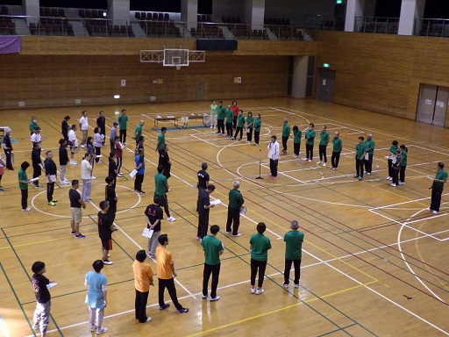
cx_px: 224
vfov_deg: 34.3
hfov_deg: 44.8
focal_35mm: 42
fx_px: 545
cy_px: 168
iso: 1250
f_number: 4.2
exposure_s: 1/60
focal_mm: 7.5
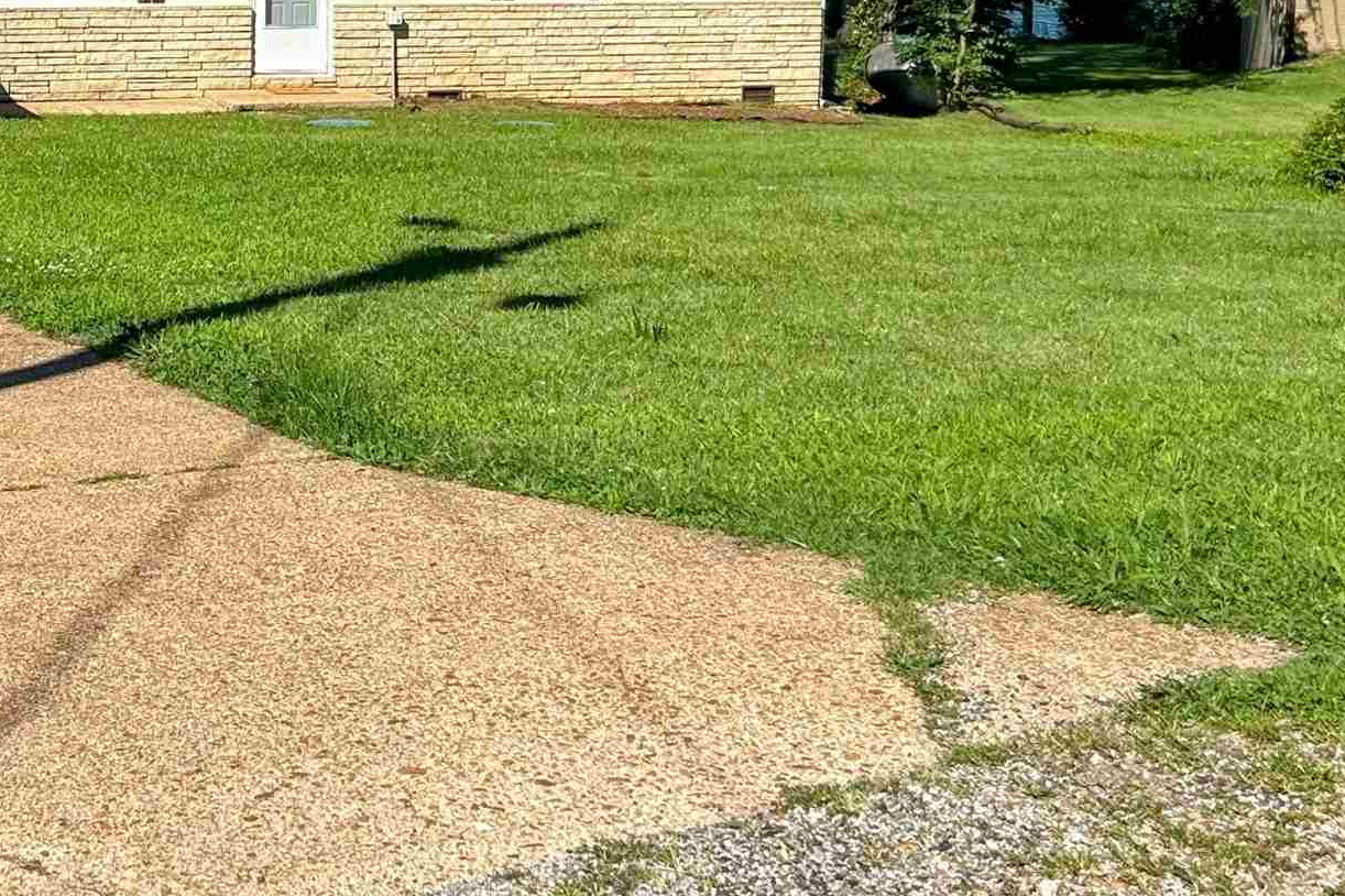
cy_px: 15
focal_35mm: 68
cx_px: 160
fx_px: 2540
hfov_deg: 28.6
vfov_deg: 19.5
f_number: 1.5
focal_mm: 5.7
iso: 50
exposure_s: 1/4831
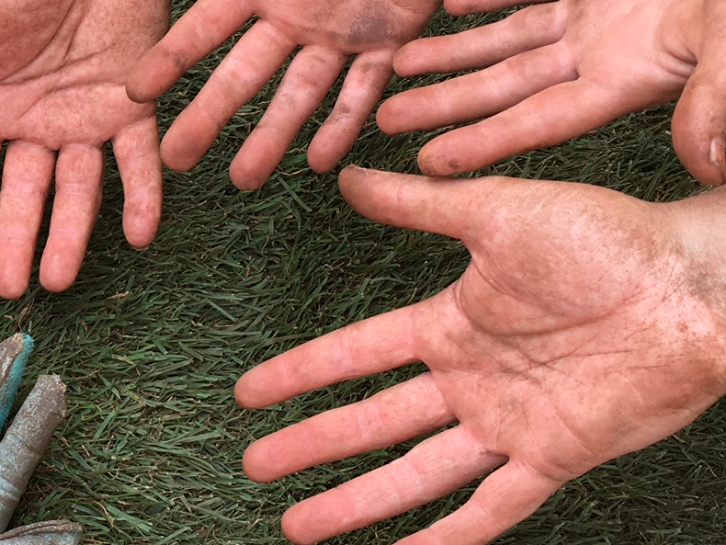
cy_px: 213
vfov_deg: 19.9
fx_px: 1552
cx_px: -46
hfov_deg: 24.7
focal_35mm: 74
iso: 25
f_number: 2.2
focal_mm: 4.15
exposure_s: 1/139
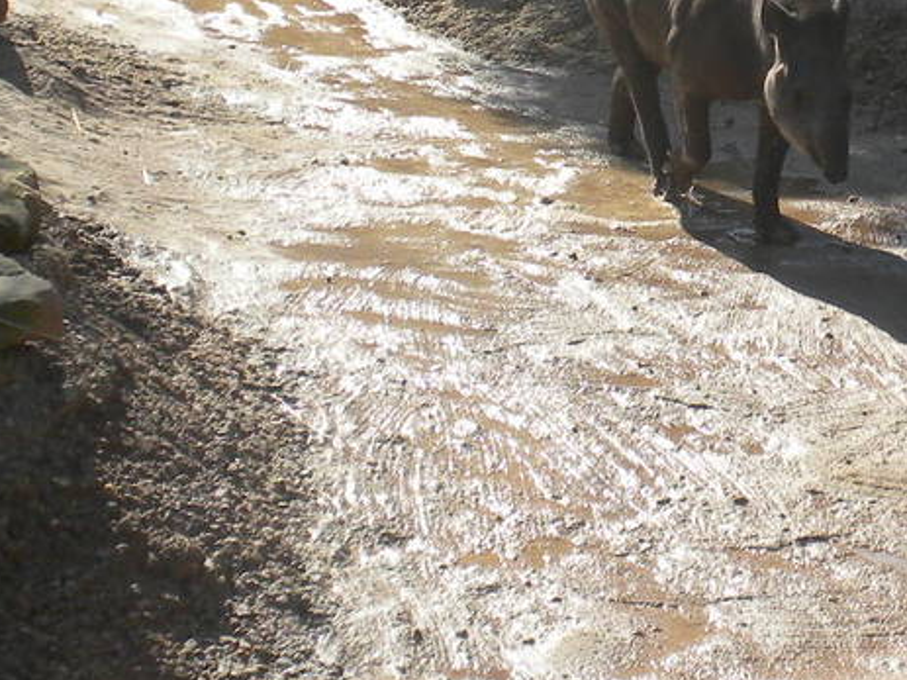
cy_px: 155
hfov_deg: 15.3
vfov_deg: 11.5
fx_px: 3353
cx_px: 752
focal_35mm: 128
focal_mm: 6.6
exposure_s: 1/552
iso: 69
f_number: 3.5
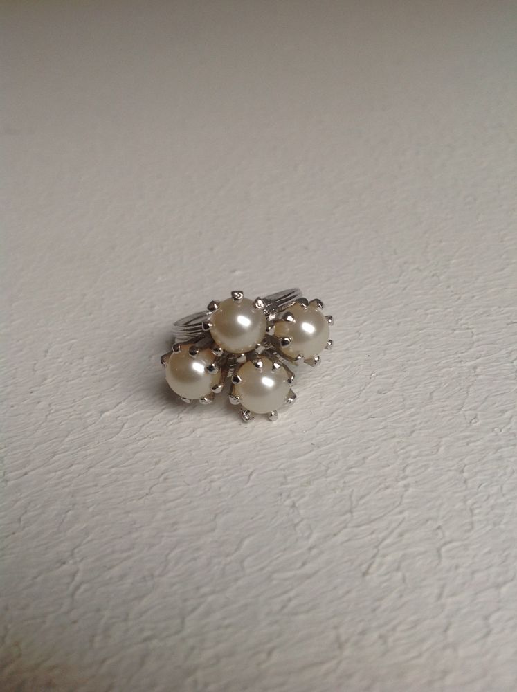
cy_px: 346
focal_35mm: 35
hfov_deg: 40.6
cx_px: 258
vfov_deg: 52.7
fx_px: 699
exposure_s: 1/40
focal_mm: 4.28
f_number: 2.4
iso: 64
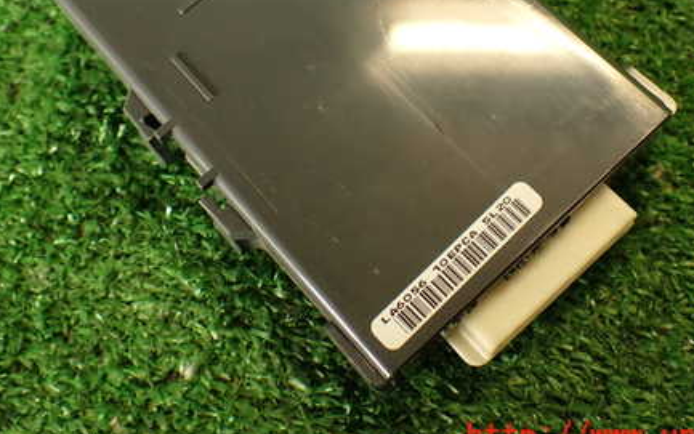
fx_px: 889
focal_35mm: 47
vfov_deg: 27.0
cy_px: 98
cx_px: 348
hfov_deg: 42.6
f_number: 2.4
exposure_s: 1/40
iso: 200
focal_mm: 5.79
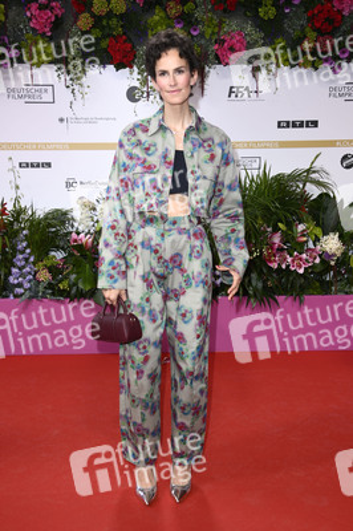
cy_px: 266
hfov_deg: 29.8
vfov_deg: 43.6
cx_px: 176
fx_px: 663
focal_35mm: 45
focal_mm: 45
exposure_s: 1/250
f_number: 5.6
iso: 500
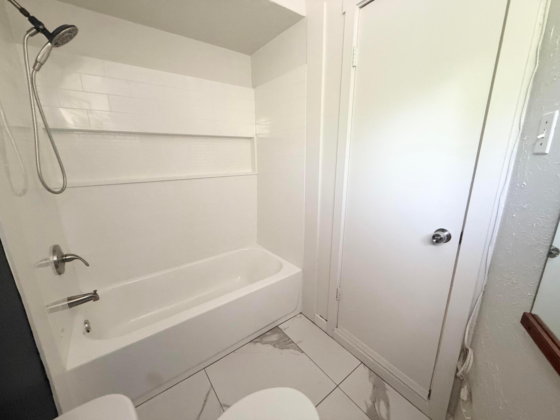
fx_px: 226
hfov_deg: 102.1
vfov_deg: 85.7
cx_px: 280
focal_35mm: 14
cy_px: 210
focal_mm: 2.22
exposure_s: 1/60
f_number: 2.2
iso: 320
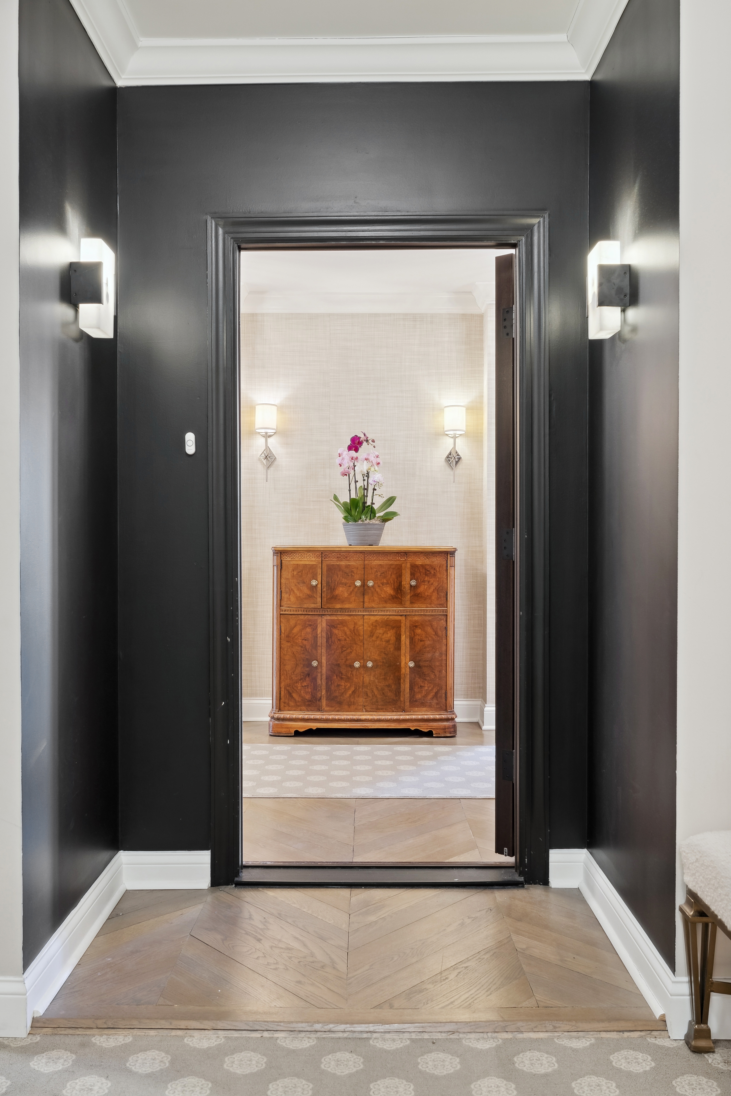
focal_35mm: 30
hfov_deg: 43.6
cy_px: 548
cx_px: 366
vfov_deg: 61.9
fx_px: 914
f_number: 7.1
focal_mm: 20
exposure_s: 1/5
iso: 320
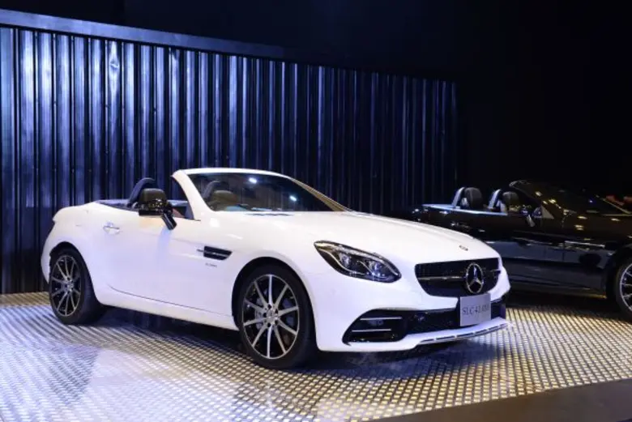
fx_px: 738
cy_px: 211
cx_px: 316
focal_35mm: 42
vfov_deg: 31.9
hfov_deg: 46.4
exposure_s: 1/30
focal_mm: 42
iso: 1250
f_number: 5.6
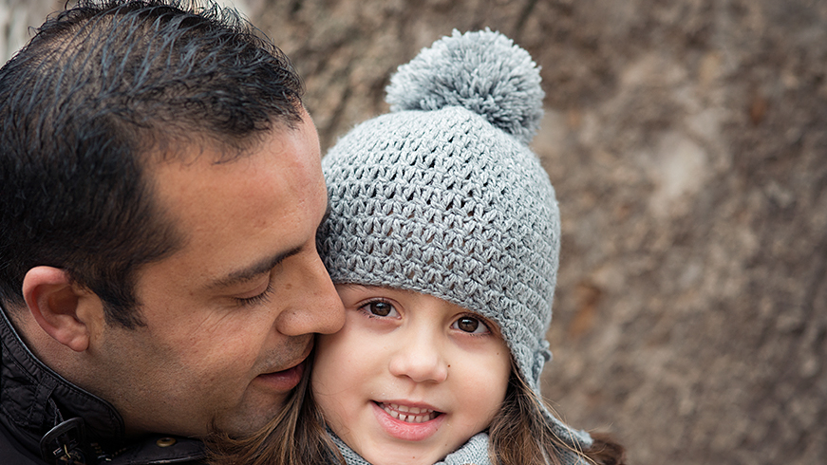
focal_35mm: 92
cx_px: 426
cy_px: 279
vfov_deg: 13.1
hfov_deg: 23.2
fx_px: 2018
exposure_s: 1/640
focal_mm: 85
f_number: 2.8
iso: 500
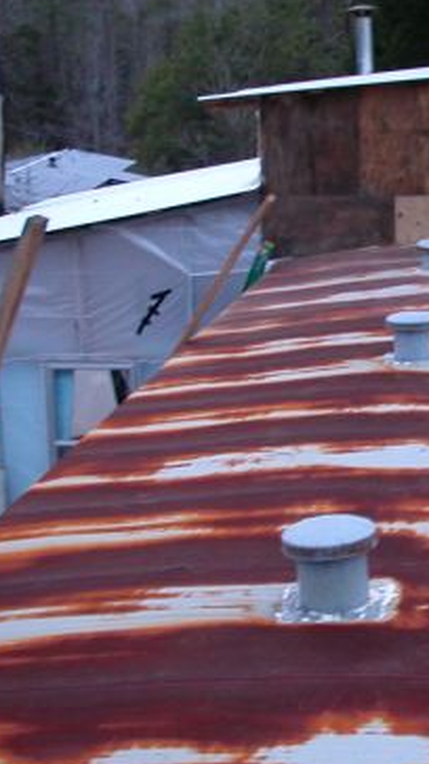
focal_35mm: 71
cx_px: 450
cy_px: 404
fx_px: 1437
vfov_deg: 29.7
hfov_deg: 16.6
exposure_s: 1/22.8
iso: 100
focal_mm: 5.6
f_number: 2.7
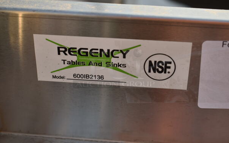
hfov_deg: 33.0
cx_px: 116
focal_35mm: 62
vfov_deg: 20.9
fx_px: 387
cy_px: 68
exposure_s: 1/125
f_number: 5
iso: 100
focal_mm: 40
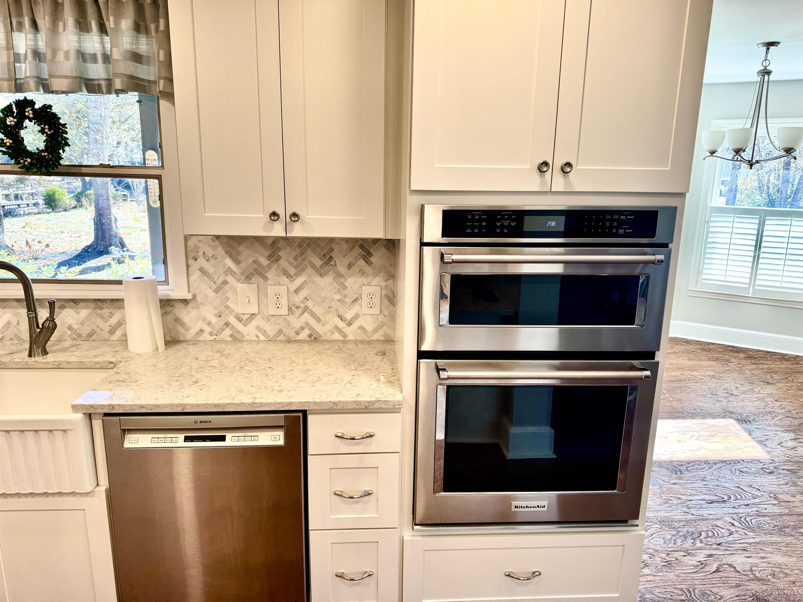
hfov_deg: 71.6
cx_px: 402
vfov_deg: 56.8
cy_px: 301
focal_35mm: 24
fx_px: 557
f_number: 1.78
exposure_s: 1/120
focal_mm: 6.76
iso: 80
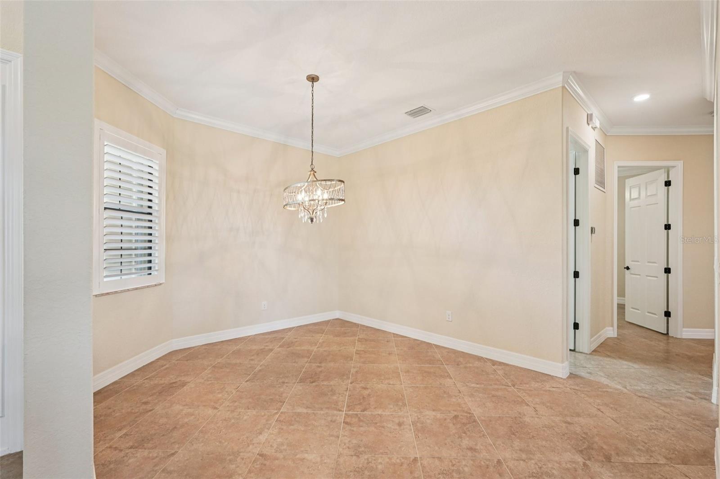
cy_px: 240
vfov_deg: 73.7
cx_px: 360
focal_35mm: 16
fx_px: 320
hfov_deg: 96.7
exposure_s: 1/15
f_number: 8
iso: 400
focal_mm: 16
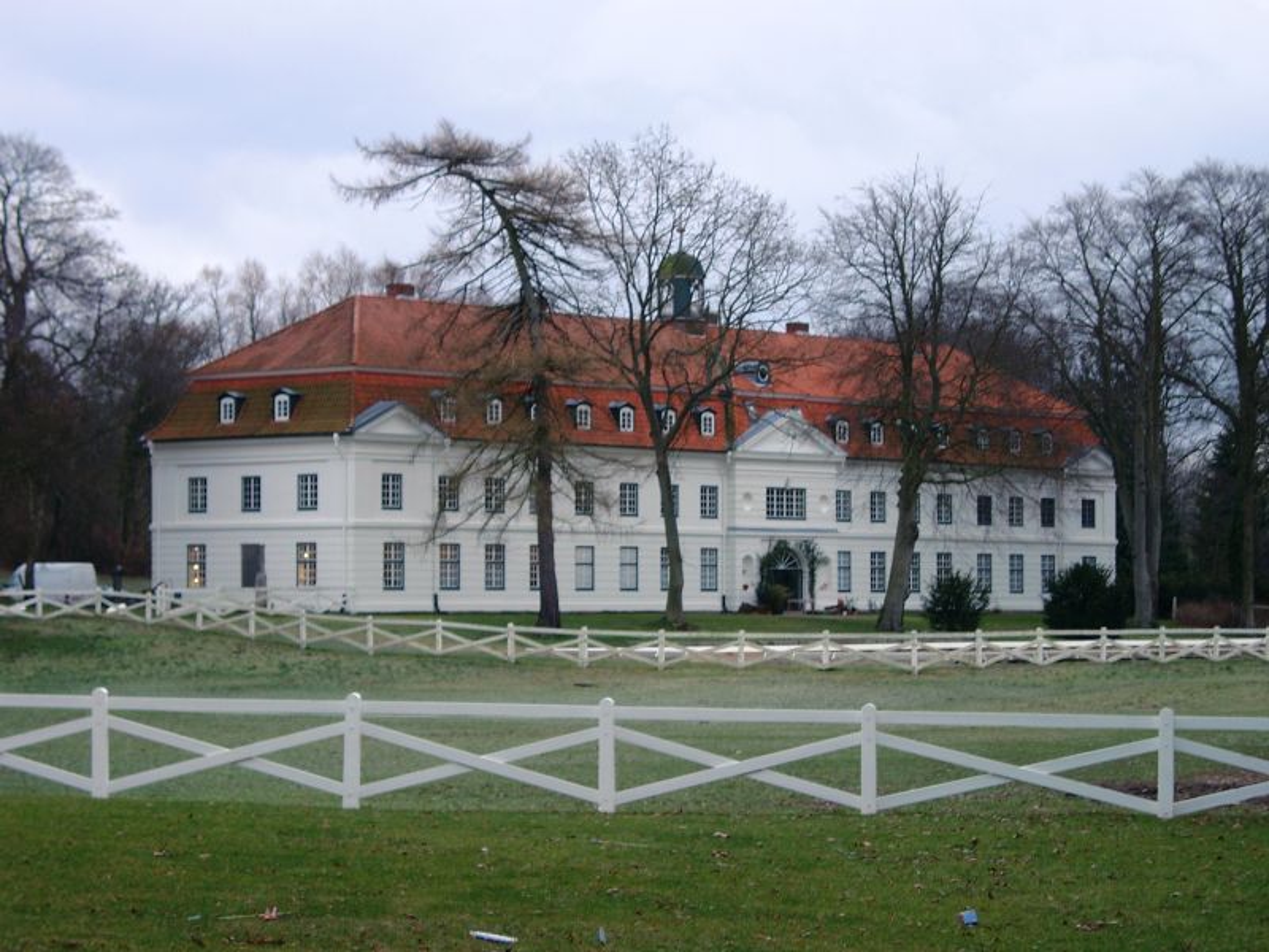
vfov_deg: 15.2
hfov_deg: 20.2
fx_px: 3556
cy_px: 476
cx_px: 634
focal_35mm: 97
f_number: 2
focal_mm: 20.05
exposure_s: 1/74.4
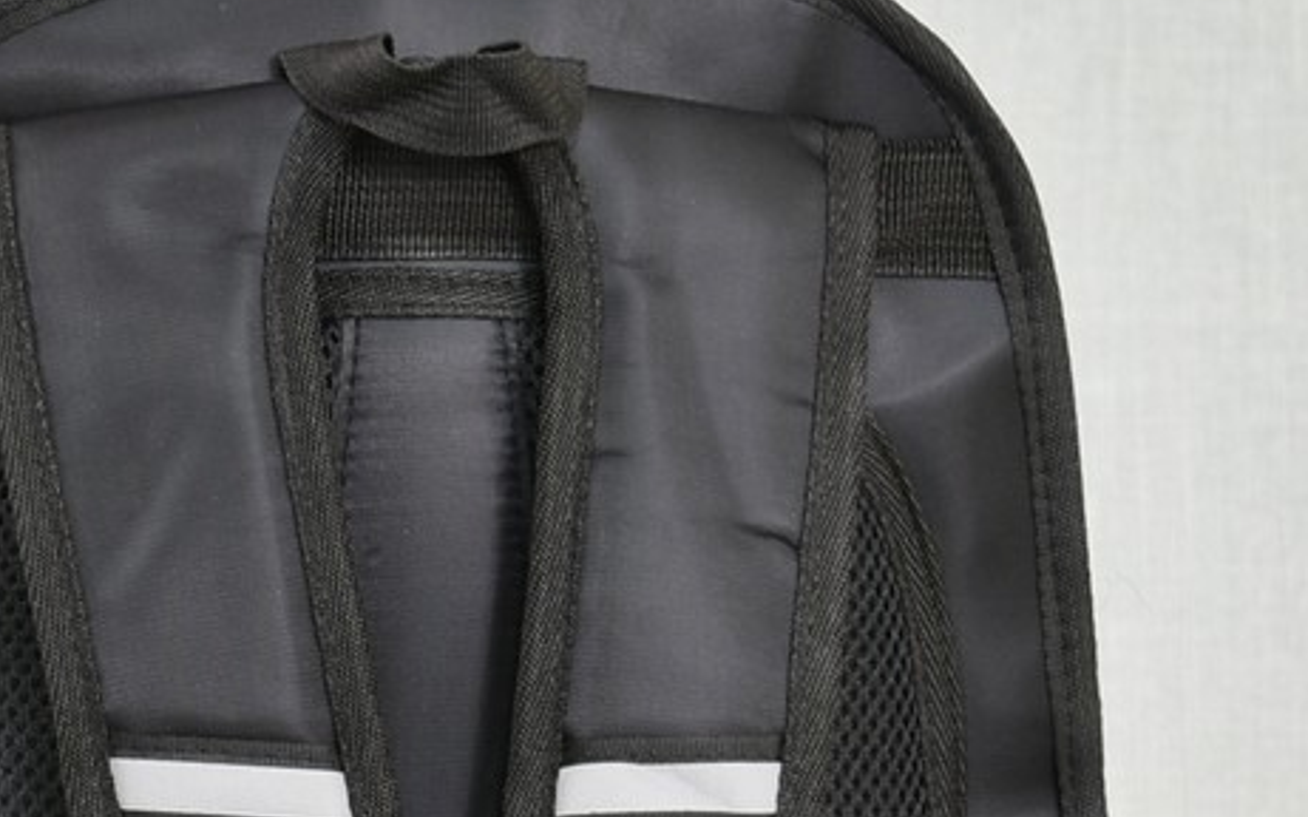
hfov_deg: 10.3
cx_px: 332
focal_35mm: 204
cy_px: 806
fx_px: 7271
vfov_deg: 6.4
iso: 100
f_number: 5.6
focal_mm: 48
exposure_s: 1/5
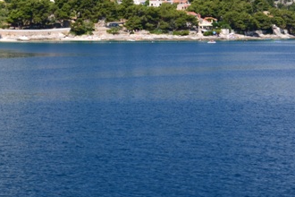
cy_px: -18
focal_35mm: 109
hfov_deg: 18.0
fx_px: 893
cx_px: -39
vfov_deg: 12.4
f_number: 11
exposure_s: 1/125
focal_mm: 30
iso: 200
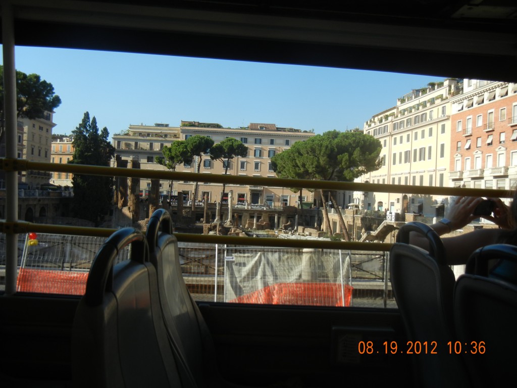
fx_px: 448
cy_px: 194
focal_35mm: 30
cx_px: 258
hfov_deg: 60.0
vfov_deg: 46.8
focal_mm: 5.4
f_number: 7
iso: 160
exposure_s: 1/290
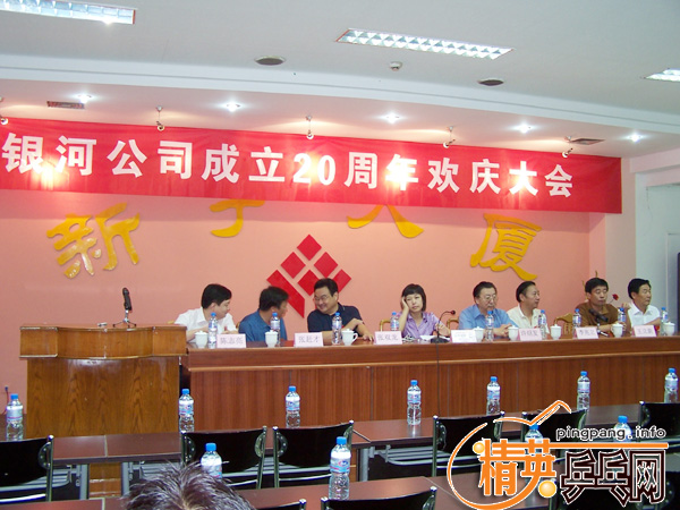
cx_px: 340
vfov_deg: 37.7
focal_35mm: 38
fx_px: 746
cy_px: 255
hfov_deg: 49.0
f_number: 2.8
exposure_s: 1/10
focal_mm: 6.3
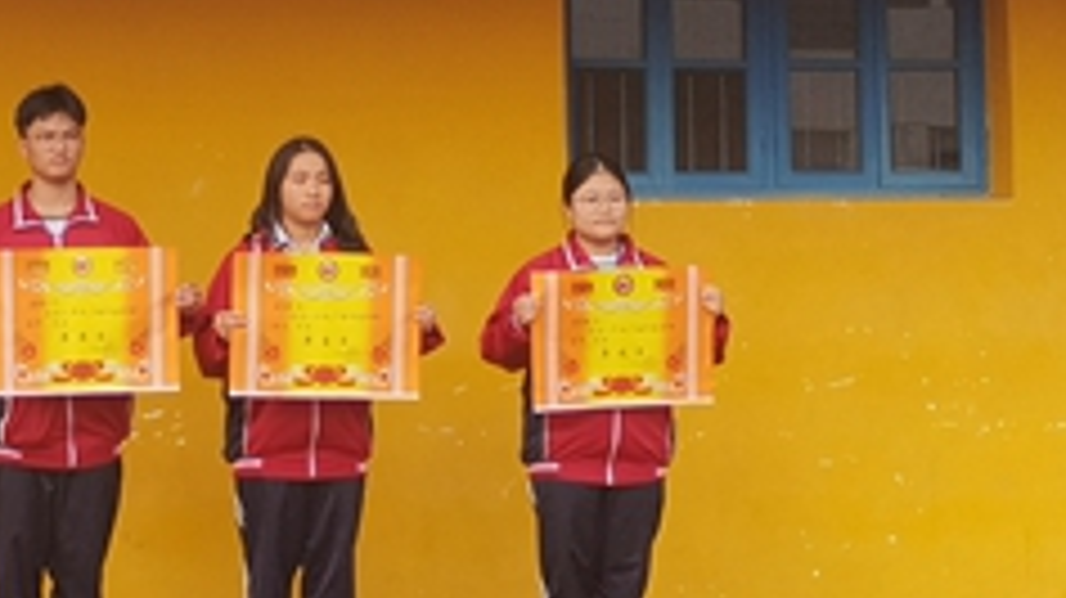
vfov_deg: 9.6
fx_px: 3531
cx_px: 202
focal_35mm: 125
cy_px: -112
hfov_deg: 17.0
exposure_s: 1/1403
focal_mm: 3.95
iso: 50
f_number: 1.8
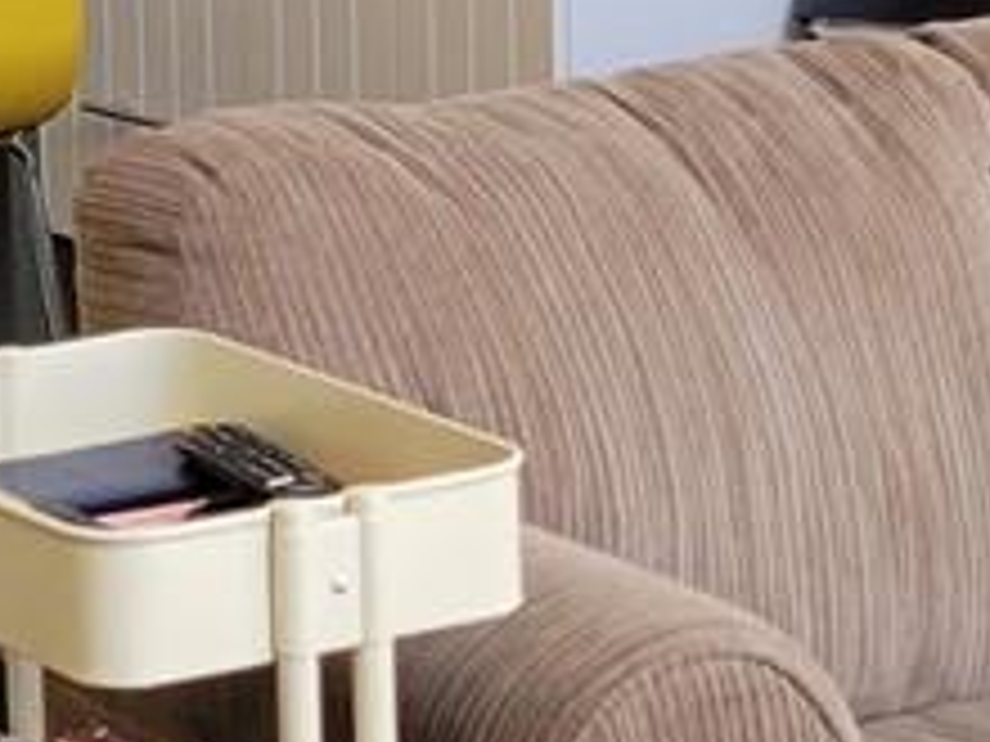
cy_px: -306
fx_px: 5405
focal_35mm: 189
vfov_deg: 7.7
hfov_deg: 10.4
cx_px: -72
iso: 250
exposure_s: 1/120
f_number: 1.8
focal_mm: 5.4
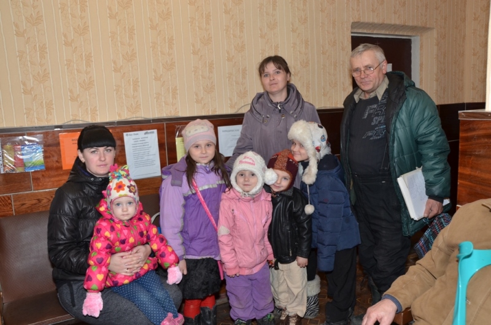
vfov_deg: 43.4
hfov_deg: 62.0
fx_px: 408
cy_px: 162
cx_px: 246
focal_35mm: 30
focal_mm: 20
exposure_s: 1/60
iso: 500
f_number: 6.3
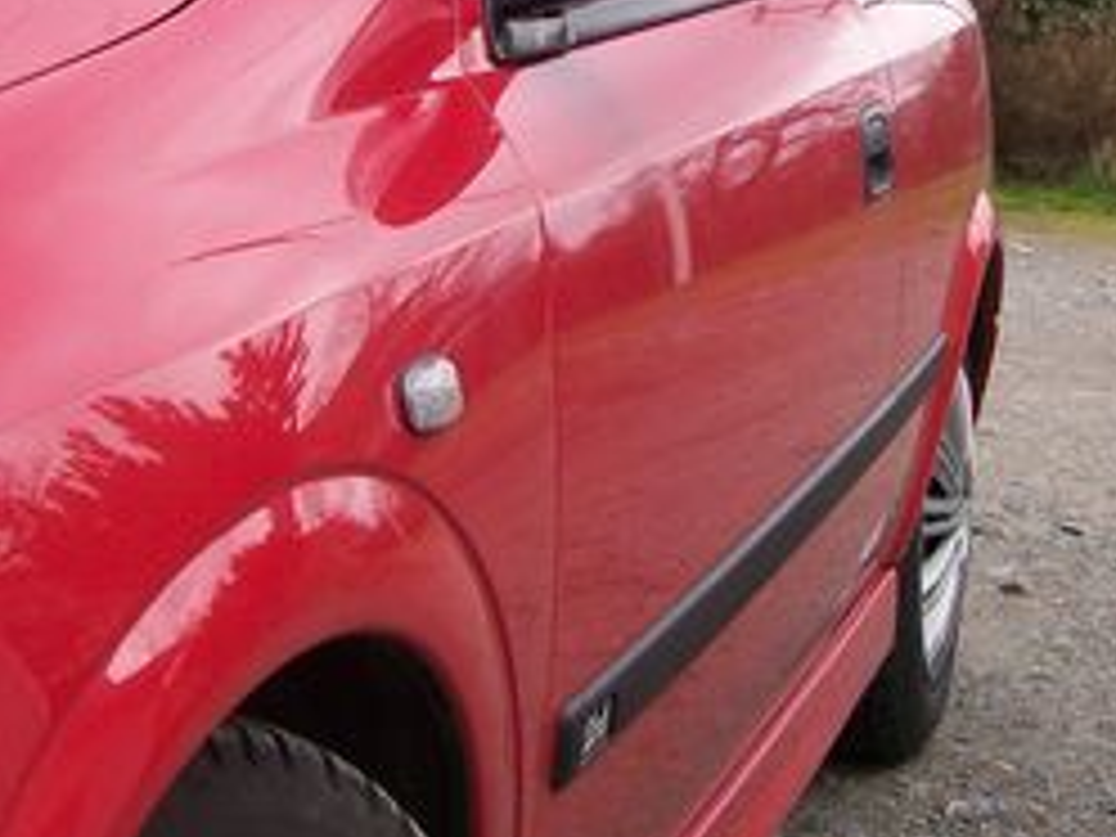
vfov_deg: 15.8
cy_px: 189
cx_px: 572
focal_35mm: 93
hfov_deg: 21.1
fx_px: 2998
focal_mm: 6
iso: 80
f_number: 2.7
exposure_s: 1/642
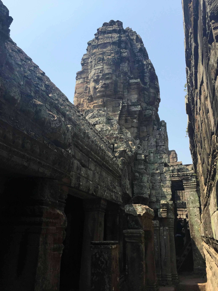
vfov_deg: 61.7
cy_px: 146
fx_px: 244
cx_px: 109
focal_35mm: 29
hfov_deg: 48.2
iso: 32
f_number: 2.2
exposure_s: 1/1582
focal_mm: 4.15
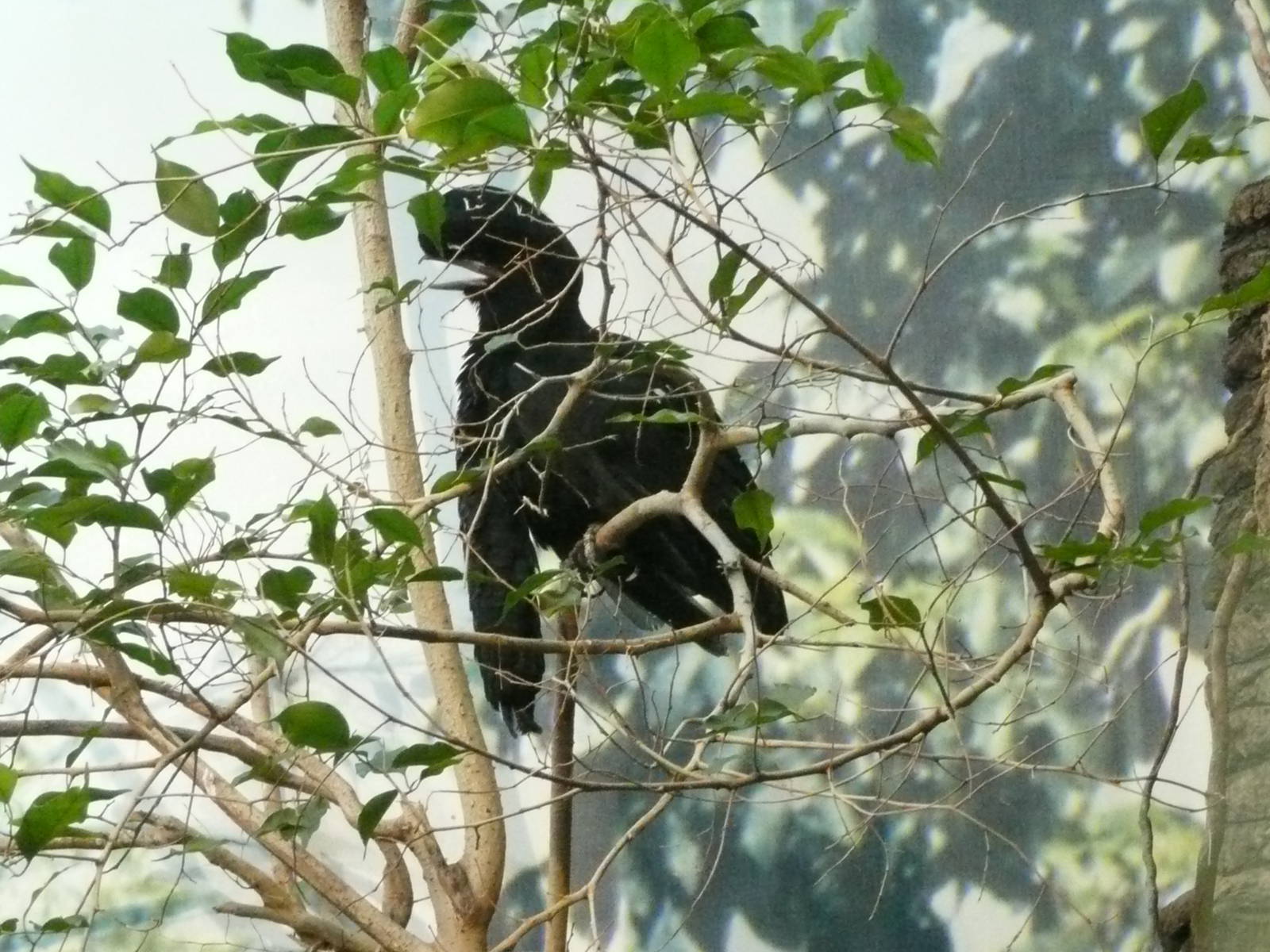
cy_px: 476
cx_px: 635
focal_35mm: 125
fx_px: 4586
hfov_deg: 15.8
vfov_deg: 11.9
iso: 800
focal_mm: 13.7
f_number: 4.7
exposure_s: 1/40
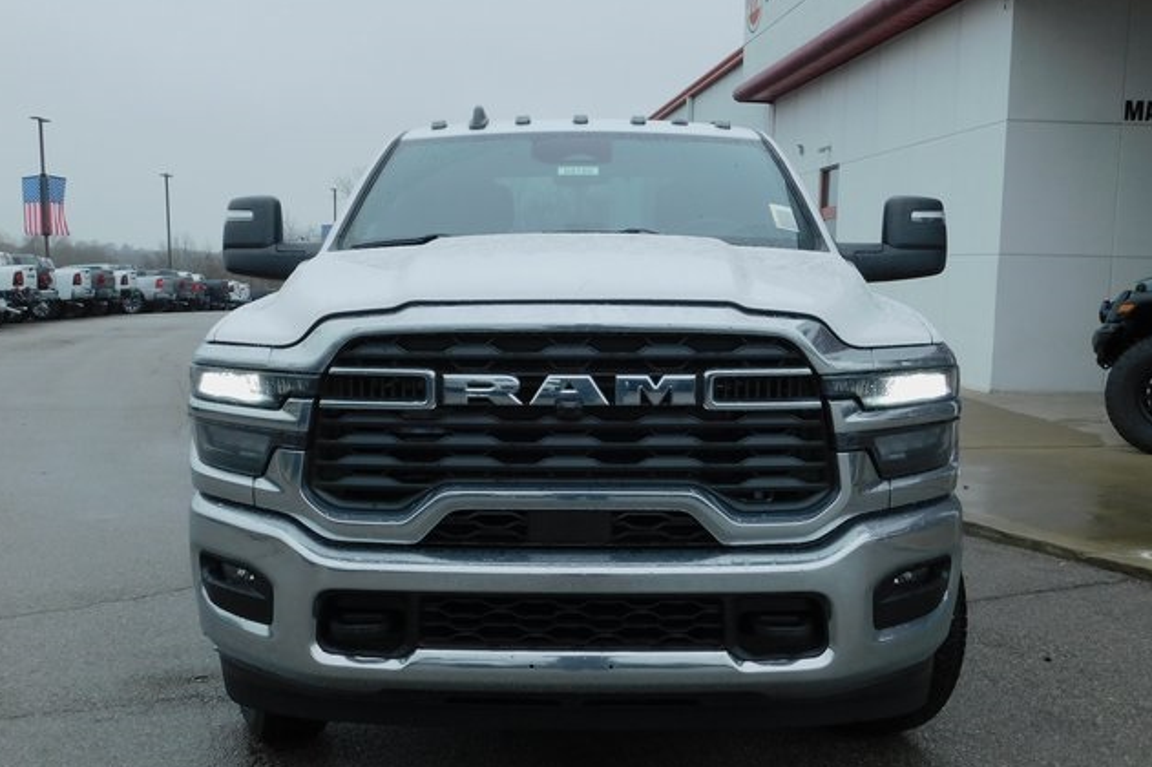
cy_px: 426
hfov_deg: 50.7
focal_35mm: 38
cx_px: 571
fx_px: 1215
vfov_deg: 35.0
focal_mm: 6.3
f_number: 3.5
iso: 125
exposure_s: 1/500
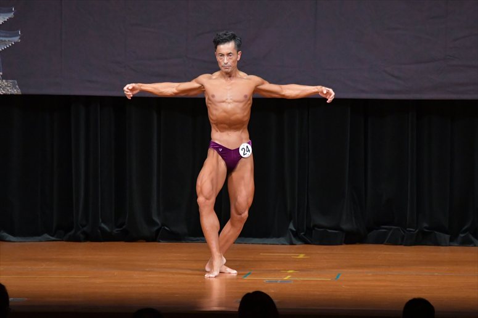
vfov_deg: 5.1
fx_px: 3583
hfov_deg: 7.6
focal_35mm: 270
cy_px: 159
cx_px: 239
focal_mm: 180
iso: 5000
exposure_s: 1/400
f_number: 5.6
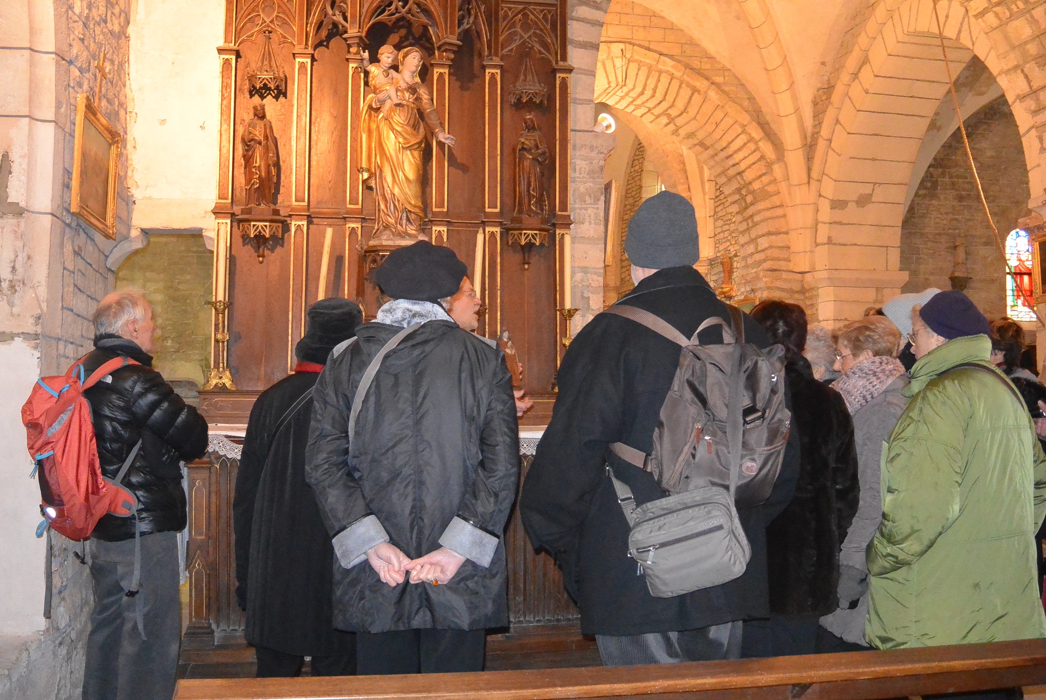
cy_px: 350
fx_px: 960
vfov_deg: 40.1
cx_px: 523
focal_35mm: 33
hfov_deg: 57.2
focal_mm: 12.5
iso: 3200
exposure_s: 1/50
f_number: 3.8
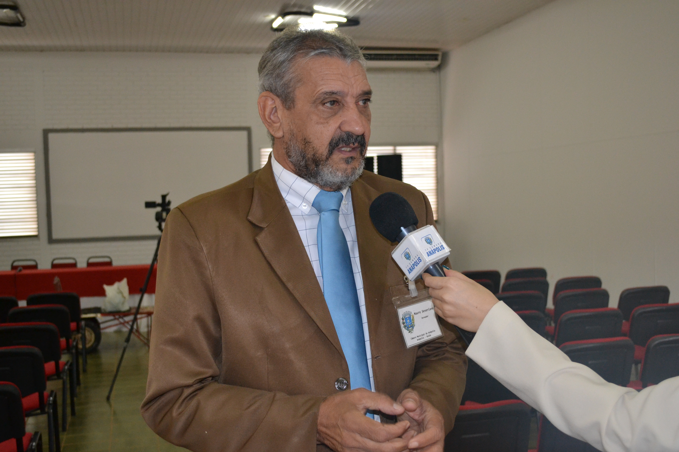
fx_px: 820
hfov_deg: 45.0
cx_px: 340
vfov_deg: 30.8
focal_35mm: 44
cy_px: 226
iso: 1600
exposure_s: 1/60
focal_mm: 29
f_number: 4.5
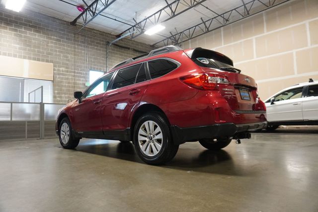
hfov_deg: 73.8
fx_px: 212
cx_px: 159
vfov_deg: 53.1
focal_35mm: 24
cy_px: 106
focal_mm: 16
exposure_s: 1/160
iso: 3200
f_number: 3.5
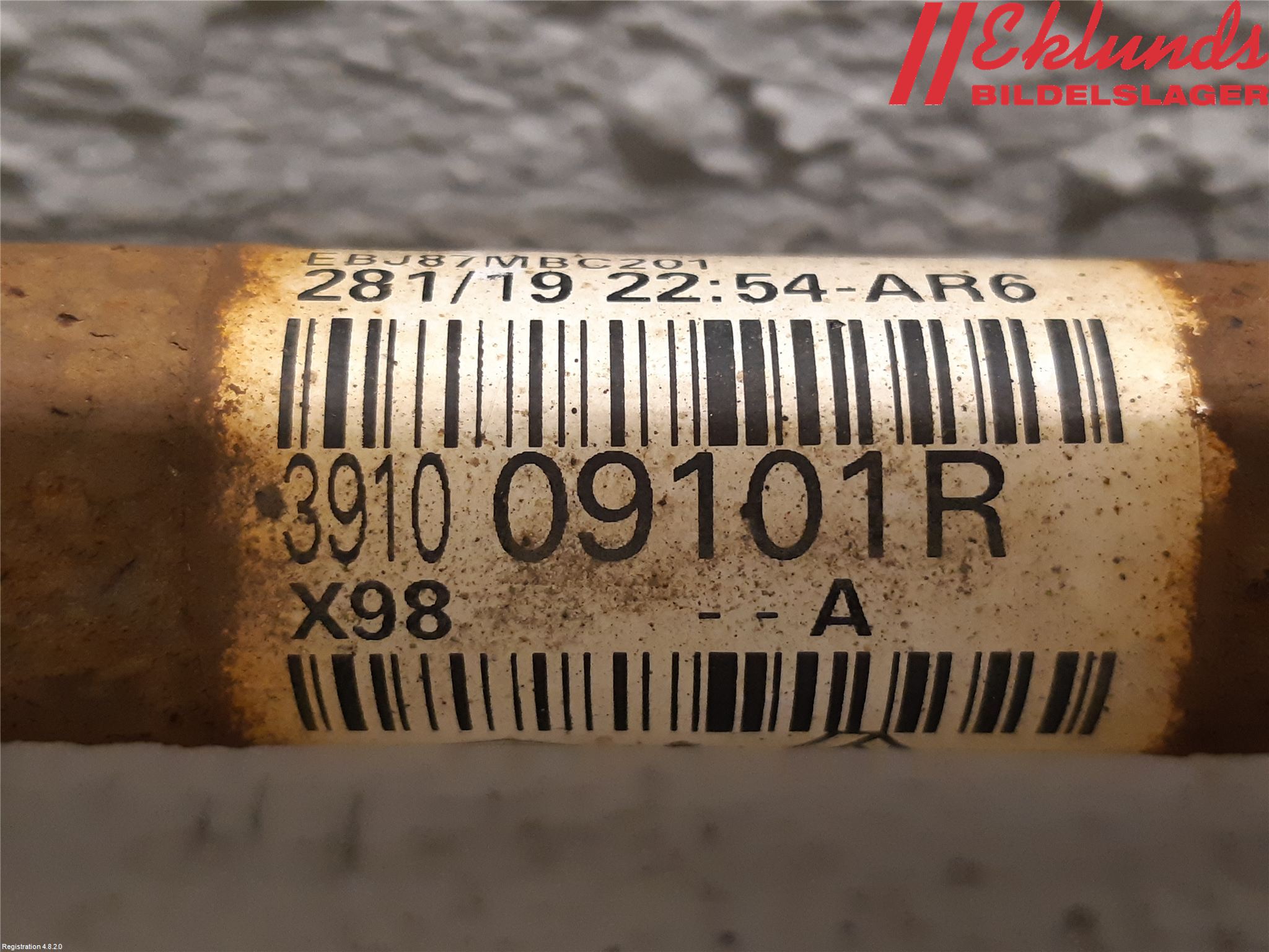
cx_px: 634
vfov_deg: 53.1
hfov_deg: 67.3
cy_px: 476
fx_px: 953
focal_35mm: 26
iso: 250
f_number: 1.7
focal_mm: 3.93
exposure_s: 1/33
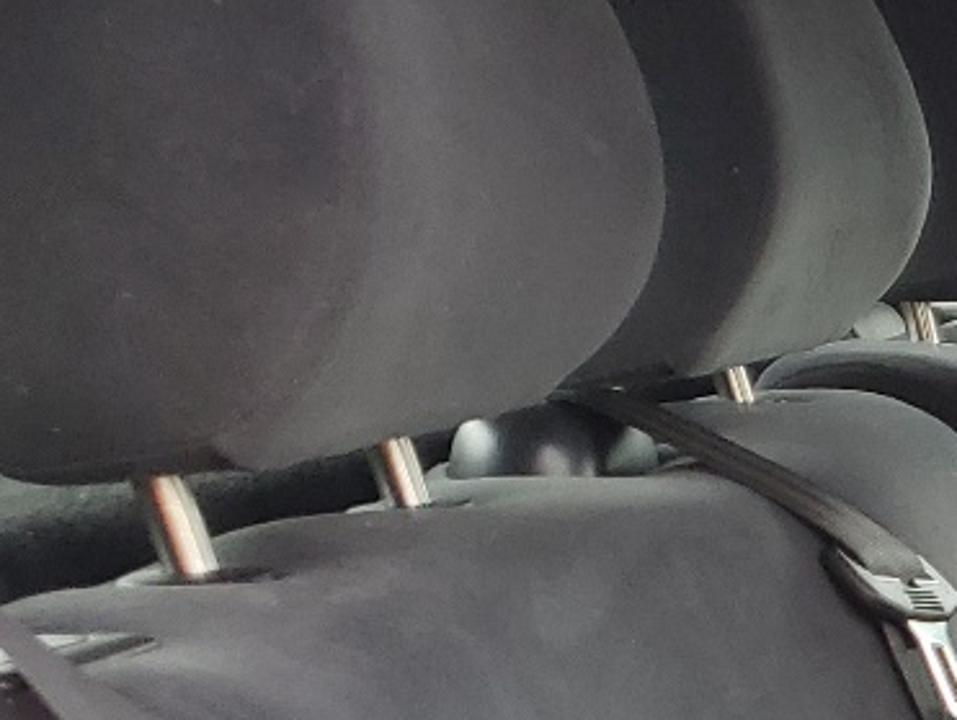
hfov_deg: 15.5
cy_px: 1205
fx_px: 3099
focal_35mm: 112
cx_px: 1633
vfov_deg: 12.3
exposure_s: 1/185
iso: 50
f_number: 1.5
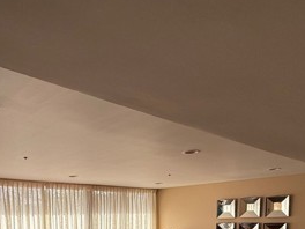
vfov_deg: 34.9
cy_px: 261
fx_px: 300
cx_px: 97
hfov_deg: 52.7
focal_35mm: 34
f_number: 2.2
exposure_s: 1/271
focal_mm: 2.22
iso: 50
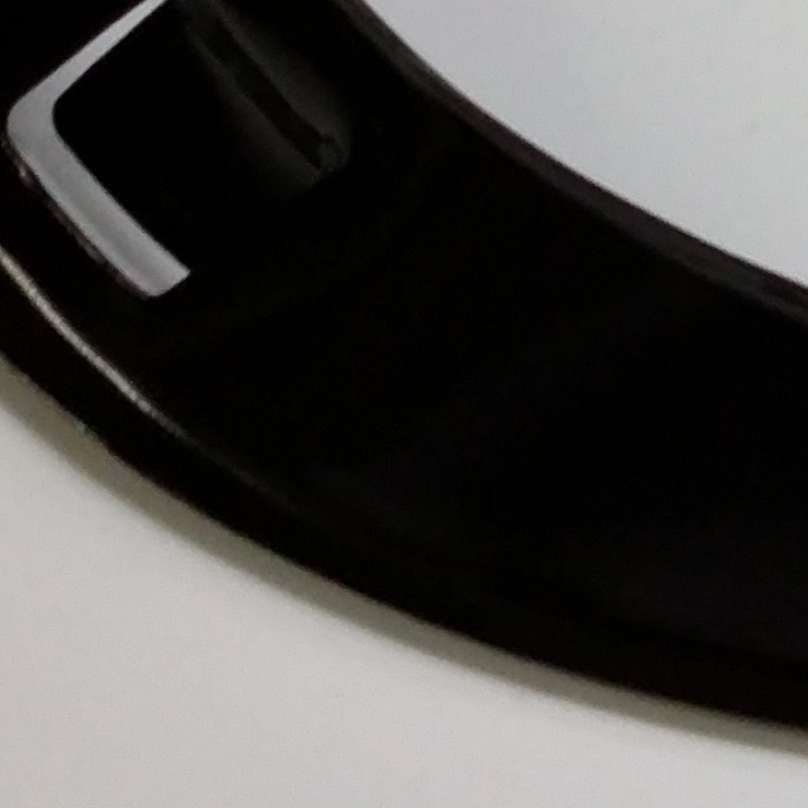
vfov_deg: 13.5
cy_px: -199
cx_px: 1489
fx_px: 3301
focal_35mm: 125
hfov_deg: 12.6
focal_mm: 3.4
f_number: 2.4
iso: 160
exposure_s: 1/30
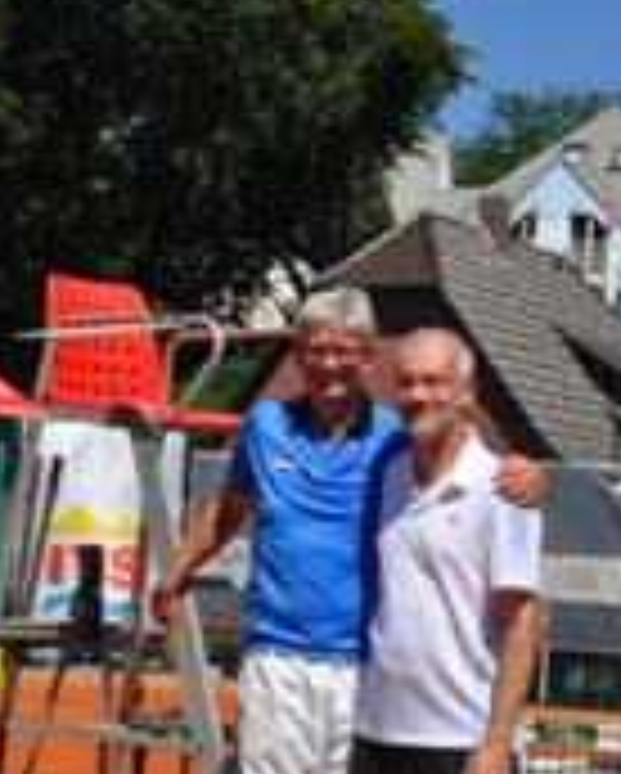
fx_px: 2523
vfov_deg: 17.3
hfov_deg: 14.0
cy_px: 639
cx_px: 382
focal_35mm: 110
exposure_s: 1/2000
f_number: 8
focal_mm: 30
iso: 400
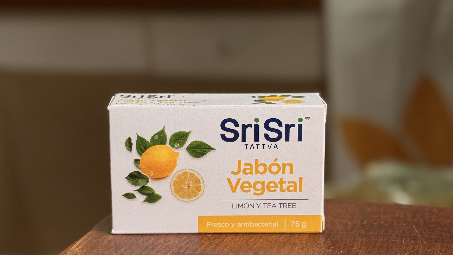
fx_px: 841
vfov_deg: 17.2
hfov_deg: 30.2
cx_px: 226
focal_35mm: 70
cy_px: 166
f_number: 1.78
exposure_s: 1/50
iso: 50
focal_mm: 6.76
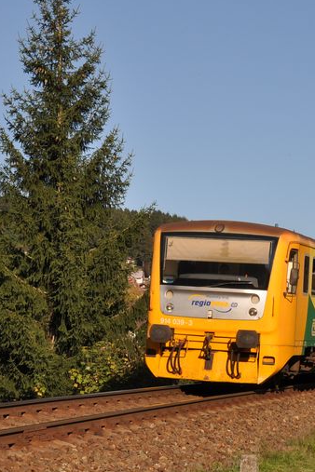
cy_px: 246
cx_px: 218
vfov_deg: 19.3
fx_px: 1391
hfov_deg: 12.9
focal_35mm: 106
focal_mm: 35
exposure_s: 1/500
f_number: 9
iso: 200
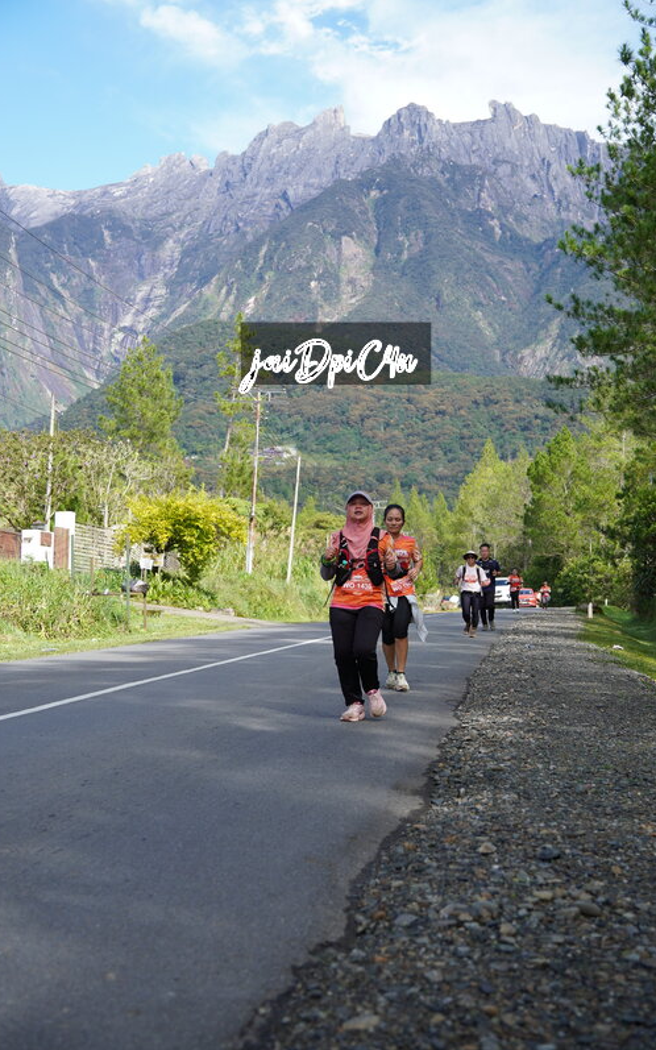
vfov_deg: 41.1
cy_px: 525
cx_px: 335
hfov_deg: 26.3
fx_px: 1402
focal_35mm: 49
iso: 100
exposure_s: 1/500
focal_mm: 32
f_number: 2.8
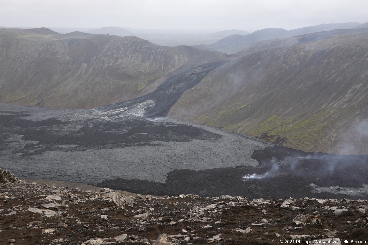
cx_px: 184
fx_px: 378
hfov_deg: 51.9
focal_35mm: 37
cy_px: 122
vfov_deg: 35.9
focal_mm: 13.84
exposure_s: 1/800
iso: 800
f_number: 4
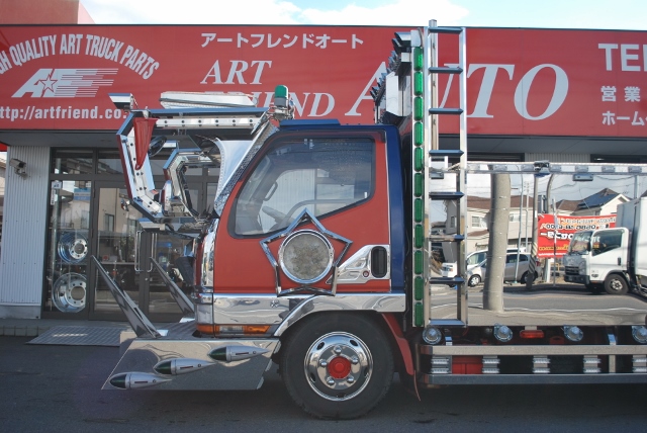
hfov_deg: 53.1
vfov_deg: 36.9
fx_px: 648
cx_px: 324
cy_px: 216
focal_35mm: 36
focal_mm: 24
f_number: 4.2
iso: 110
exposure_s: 1/500
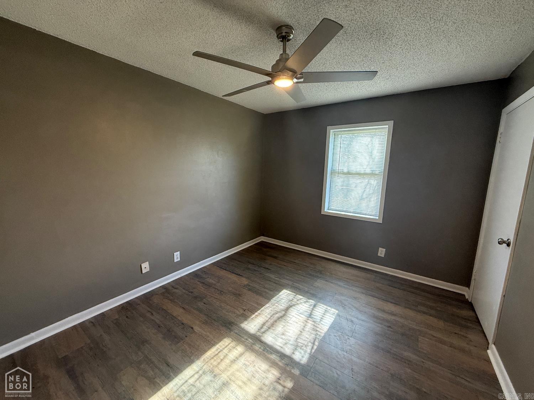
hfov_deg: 102.1
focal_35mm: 14
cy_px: 200
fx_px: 216
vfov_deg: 85.7
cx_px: 267
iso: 320
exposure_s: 1/120
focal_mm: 2.22
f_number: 2.2
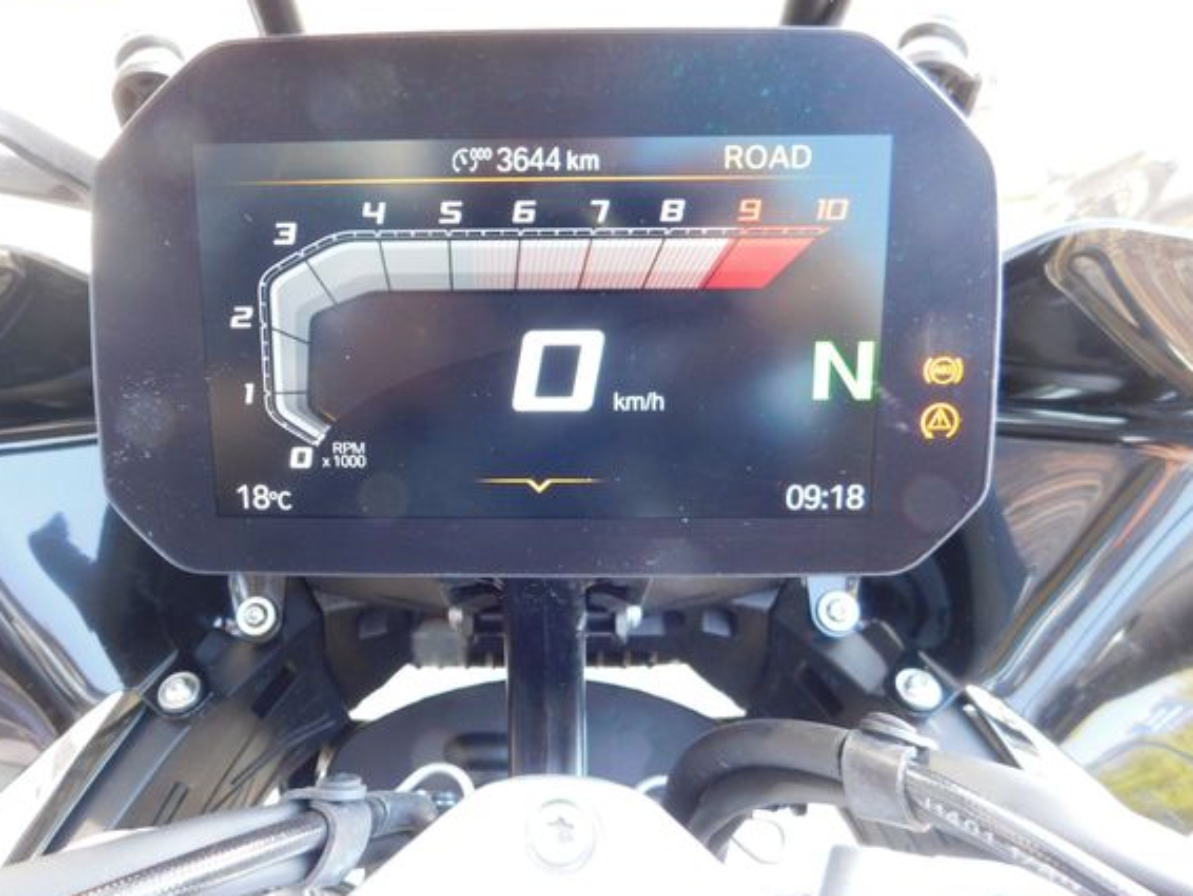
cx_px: 525
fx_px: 896
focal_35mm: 26
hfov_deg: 67.0
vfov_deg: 53.1
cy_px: 447
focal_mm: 4
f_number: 3
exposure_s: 1/30
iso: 200
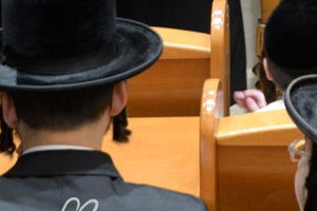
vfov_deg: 5.0
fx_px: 2386
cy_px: -213
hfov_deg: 7.5
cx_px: 400
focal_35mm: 271
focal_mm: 58
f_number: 5.6
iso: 2500
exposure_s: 1/60
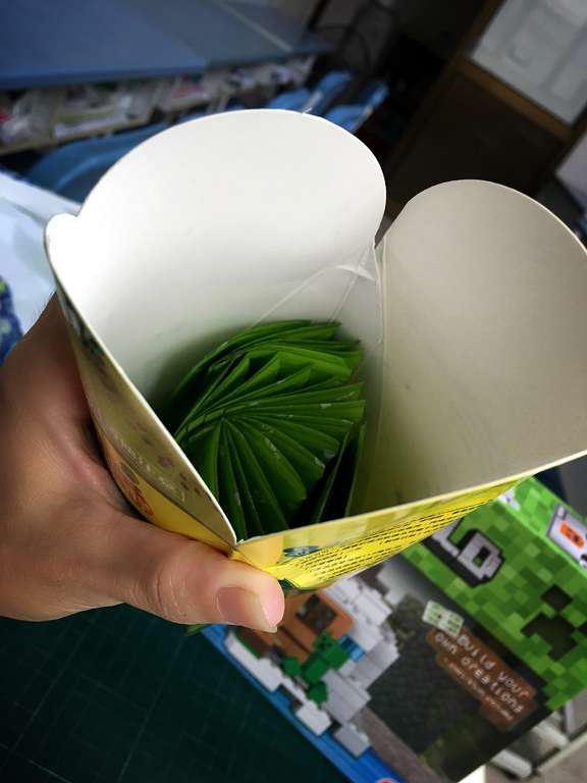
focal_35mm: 29
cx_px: 294
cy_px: 392
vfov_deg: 61.7
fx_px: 656
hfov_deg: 48.2
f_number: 2.2
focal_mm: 4.15
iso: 25
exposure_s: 1/15
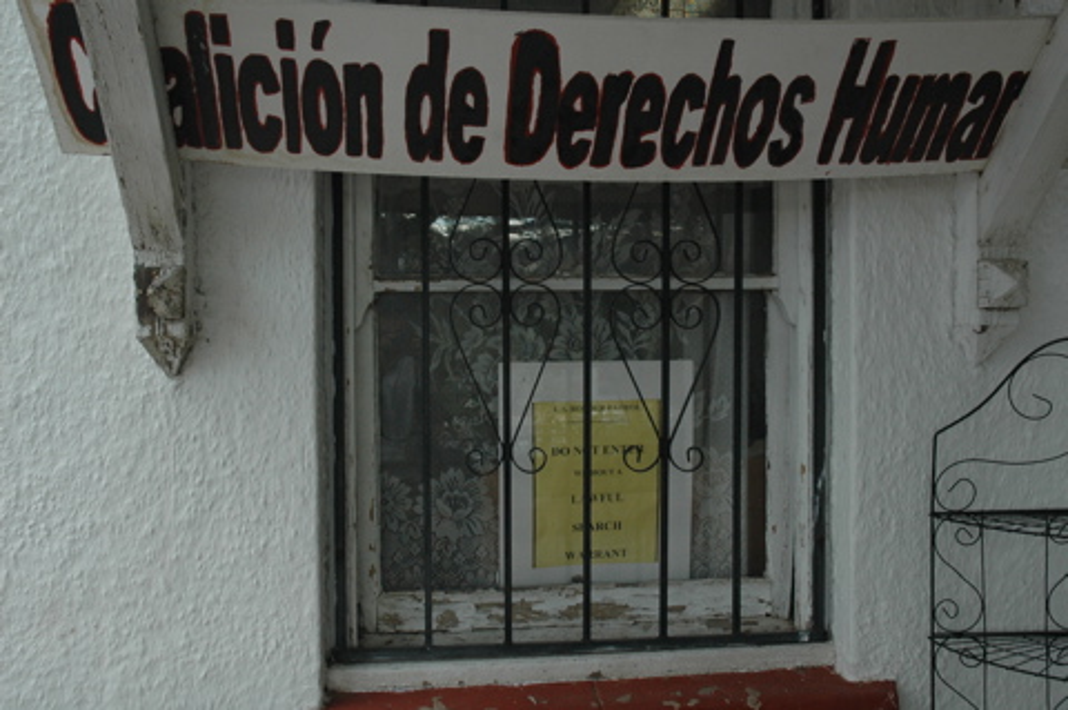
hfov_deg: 53.2
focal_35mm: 36
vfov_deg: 36.8
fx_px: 1067
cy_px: 355
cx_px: 534
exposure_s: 1/200
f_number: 7.1
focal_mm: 24
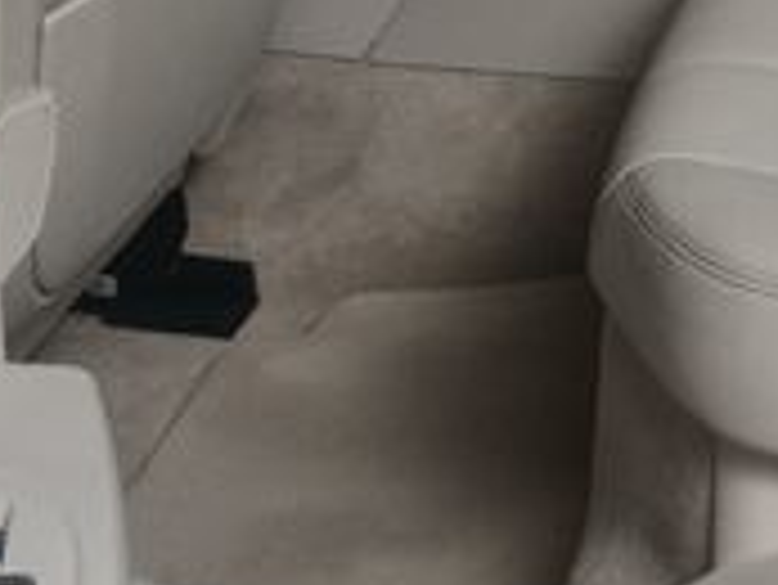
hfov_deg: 18.6
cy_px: -279
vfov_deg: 14.4
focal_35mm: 96
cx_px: 1088
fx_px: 2159
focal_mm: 18
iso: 100
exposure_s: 1/160
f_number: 10
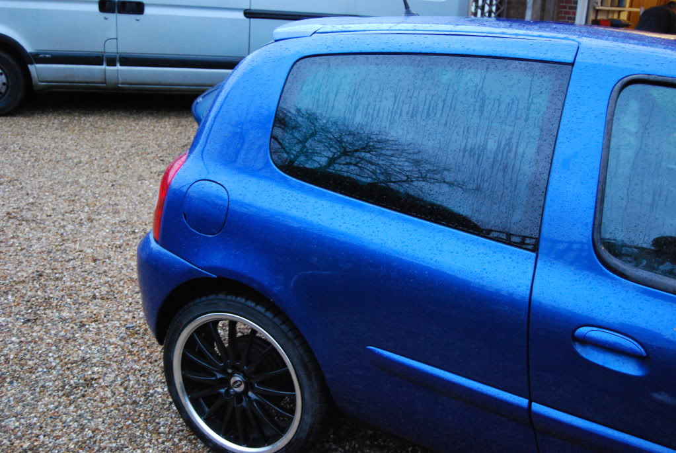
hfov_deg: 49.5
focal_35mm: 39
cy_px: 226
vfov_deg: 34.3
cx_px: 338
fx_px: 733
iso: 1600
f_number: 4
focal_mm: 26
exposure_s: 1/15
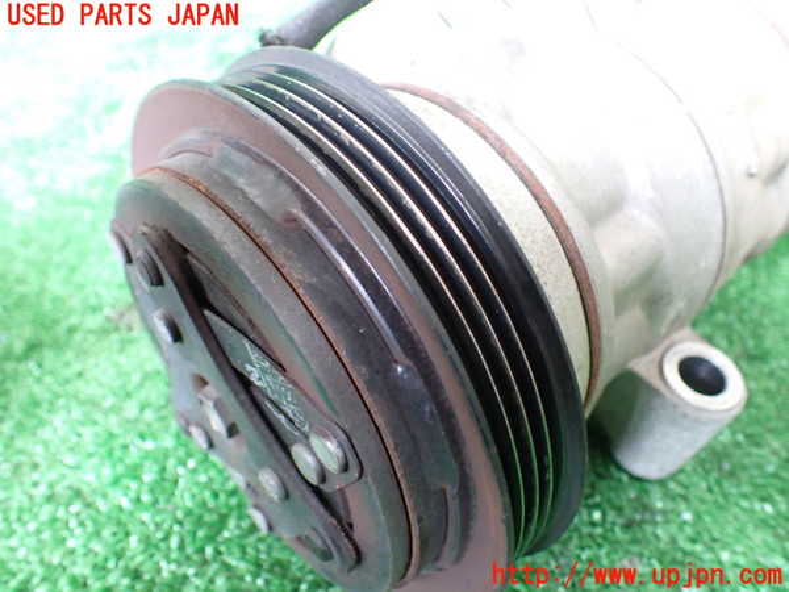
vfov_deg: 46.8
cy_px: 296
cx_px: 394
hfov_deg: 60.0
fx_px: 684
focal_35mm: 30
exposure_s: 1/30
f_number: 2.3
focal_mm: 5.4
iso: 1000
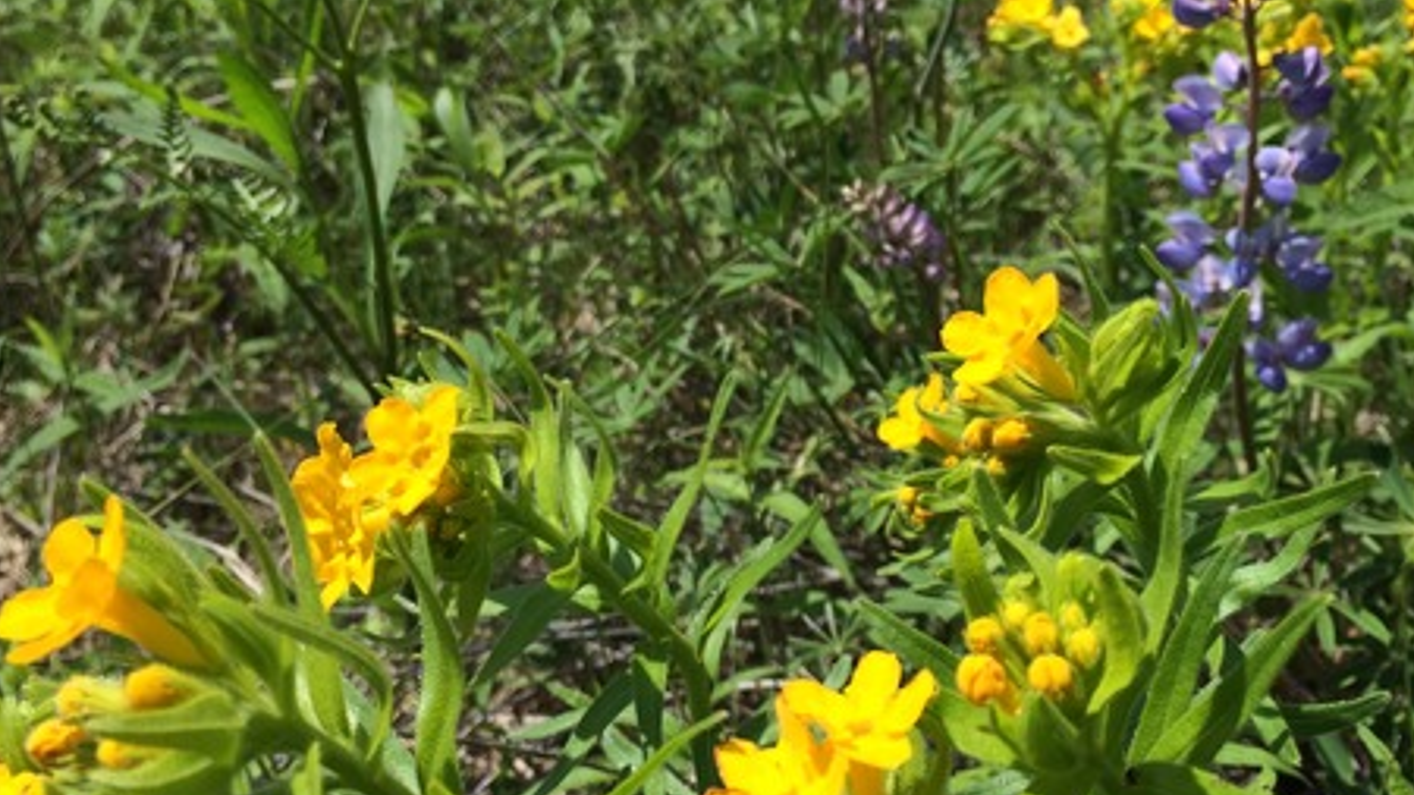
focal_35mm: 40
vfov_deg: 29.6
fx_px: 1500
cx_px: 834
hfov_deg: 50.2
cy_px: 303
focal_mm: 4.15
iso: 32
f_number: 2.2
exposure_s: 1/2160
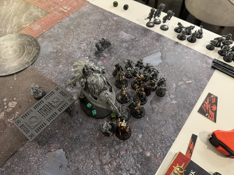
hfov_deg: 71.6
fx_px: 162
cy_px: 88
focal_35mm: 24
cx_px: 117
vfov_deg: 56.8
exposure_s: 1/50
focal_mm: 6.76
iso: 800
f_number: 1.78
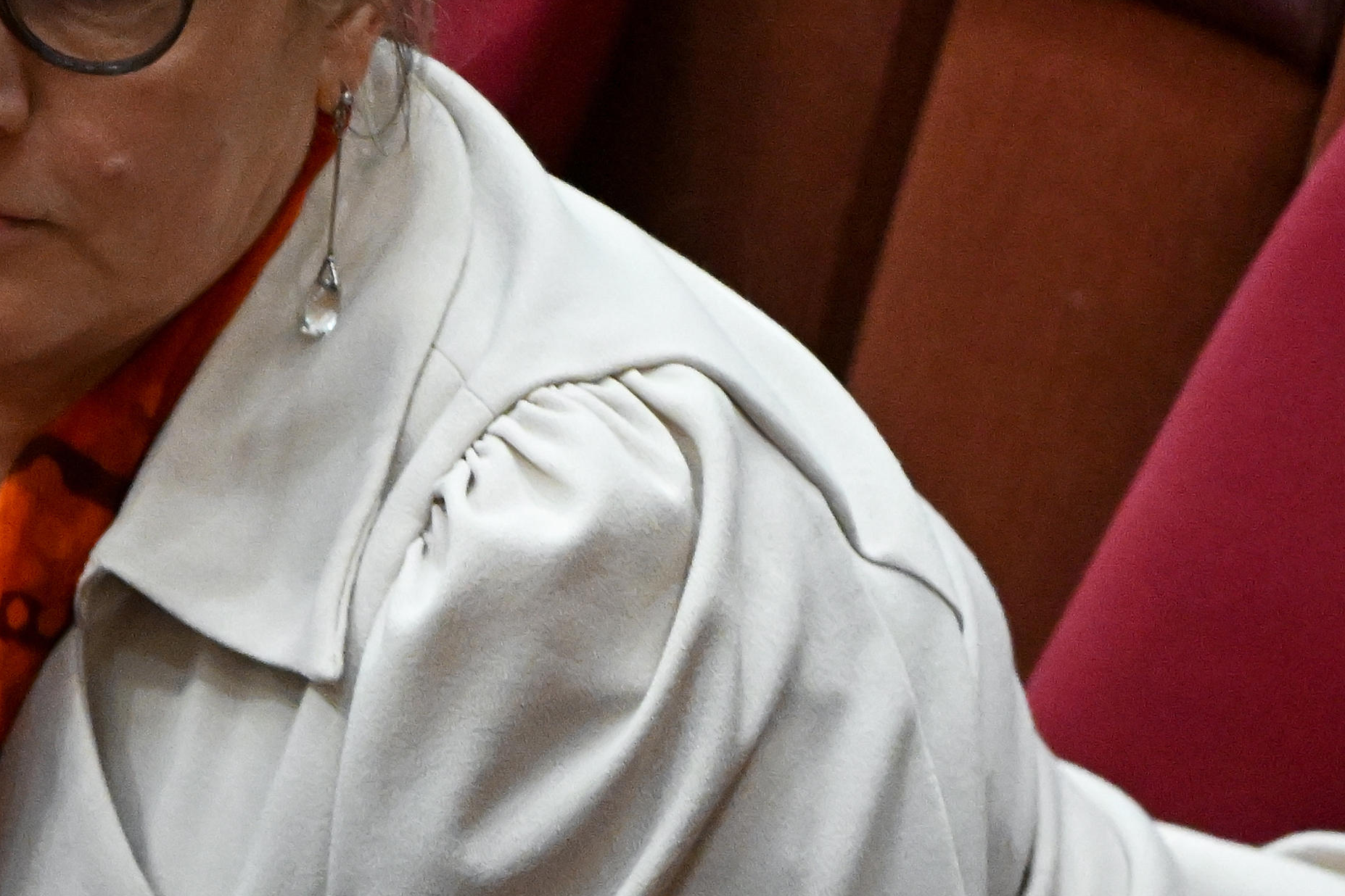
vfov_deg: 1.5
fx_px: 34257
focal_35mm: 917
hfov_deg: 2.2
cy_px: 302
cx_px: -317
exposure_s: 1/320
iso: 6400
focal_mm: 340
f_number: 4
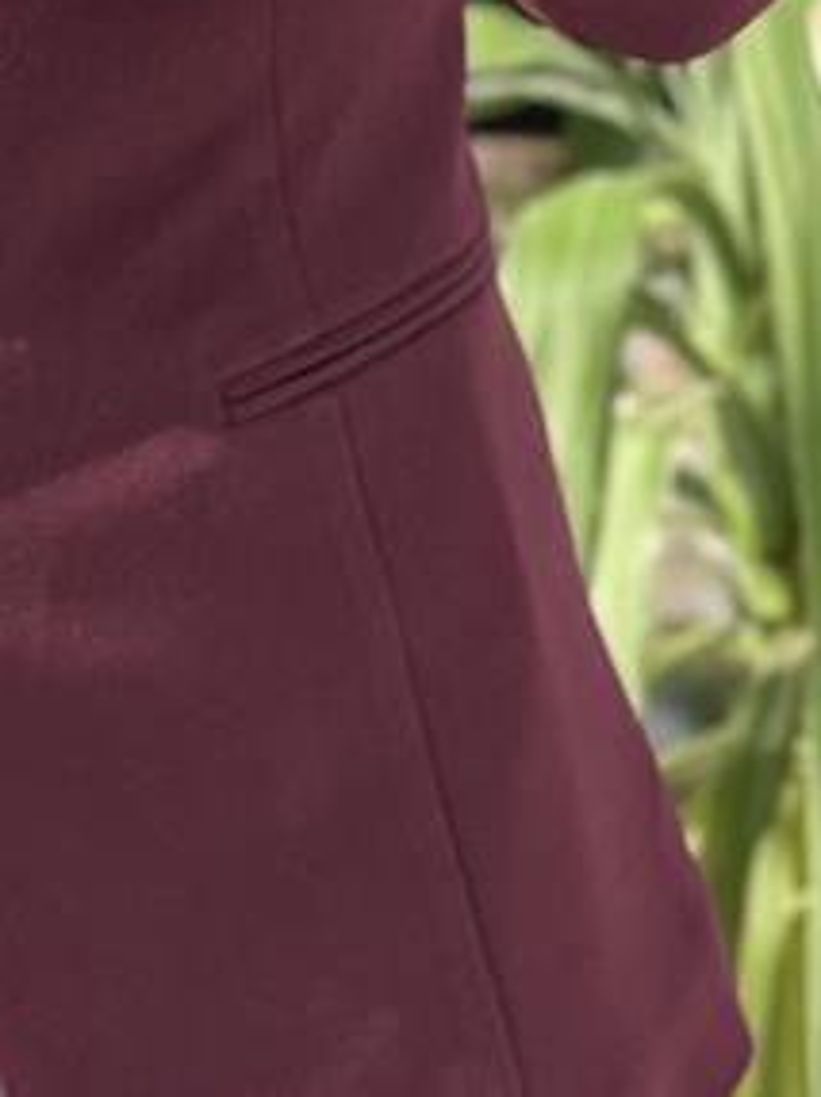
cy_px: -366
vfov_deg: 8.7
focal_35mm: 224
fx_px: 7094
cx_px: 46
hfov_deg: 6.6
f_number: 1.78
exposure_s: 1/601
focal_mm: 6.76
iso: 64
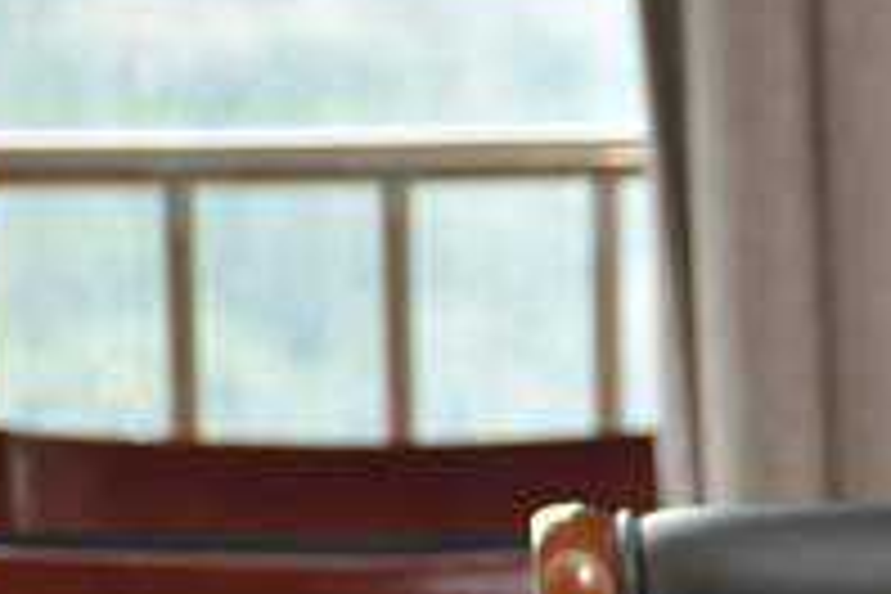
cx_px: 1377
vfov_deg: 3.7
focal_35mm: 375
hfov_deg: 5.4
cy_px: 781
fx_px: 9281
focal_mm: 62
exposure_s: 1/60
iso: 640
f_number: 5
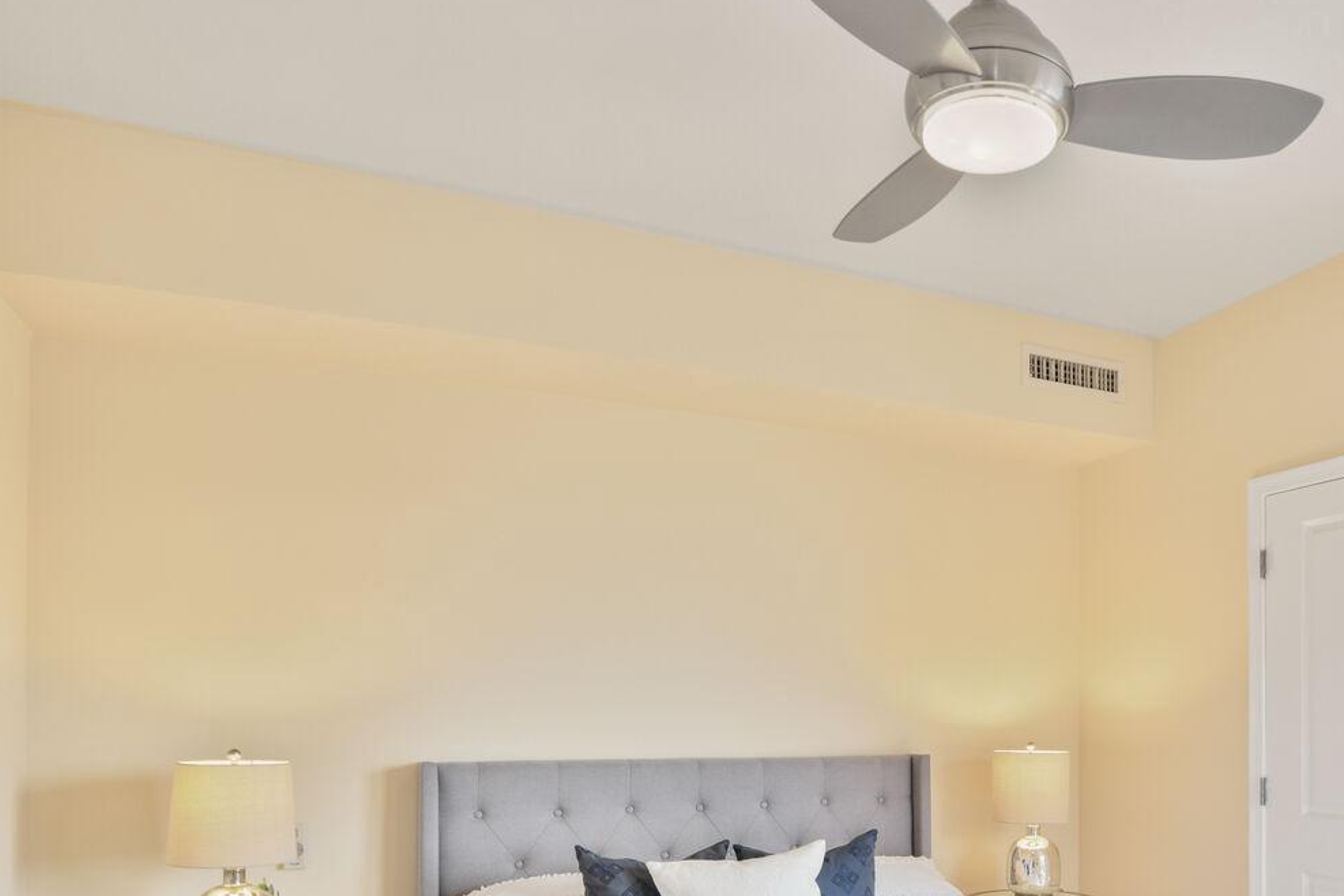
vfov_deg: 44.1
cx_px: 950
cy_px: 723
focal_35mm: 28
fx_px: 1045
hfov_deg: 62.9
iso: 200
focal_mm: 16
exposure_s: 1/8
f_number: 8
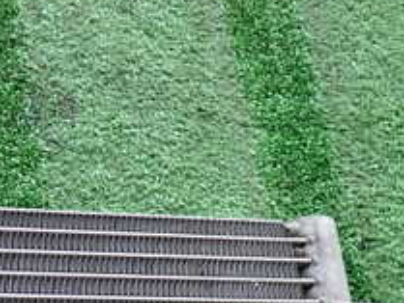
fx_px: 1074
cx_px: 10
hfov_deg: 20.7
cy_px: 251
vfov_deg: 15.9
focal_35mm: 92
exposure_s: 1/60
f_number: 2.4
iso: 125
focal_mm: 5.79
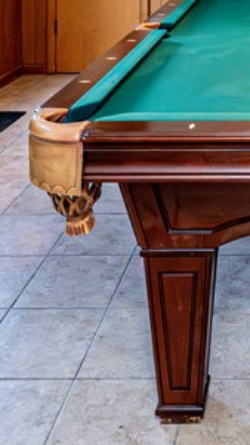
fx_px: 625
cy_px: -66
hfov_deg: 21.3
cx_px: 288
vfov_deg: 33.2
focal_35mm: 53
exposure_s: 1/160
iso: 10000
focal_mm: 14
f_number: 9
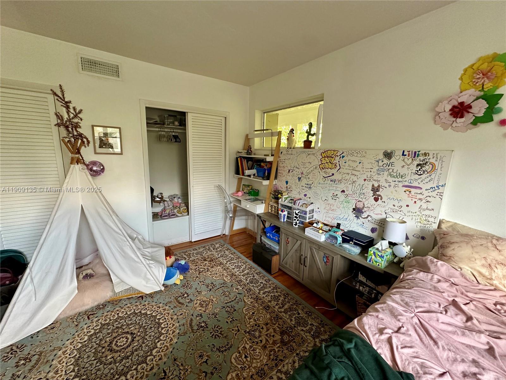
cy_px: 190
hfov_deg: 102.1
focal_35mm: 14
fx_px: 205
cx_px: 253
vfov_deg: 85.7
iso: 400
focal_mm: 2.22
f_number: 2.2
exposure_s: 1/91
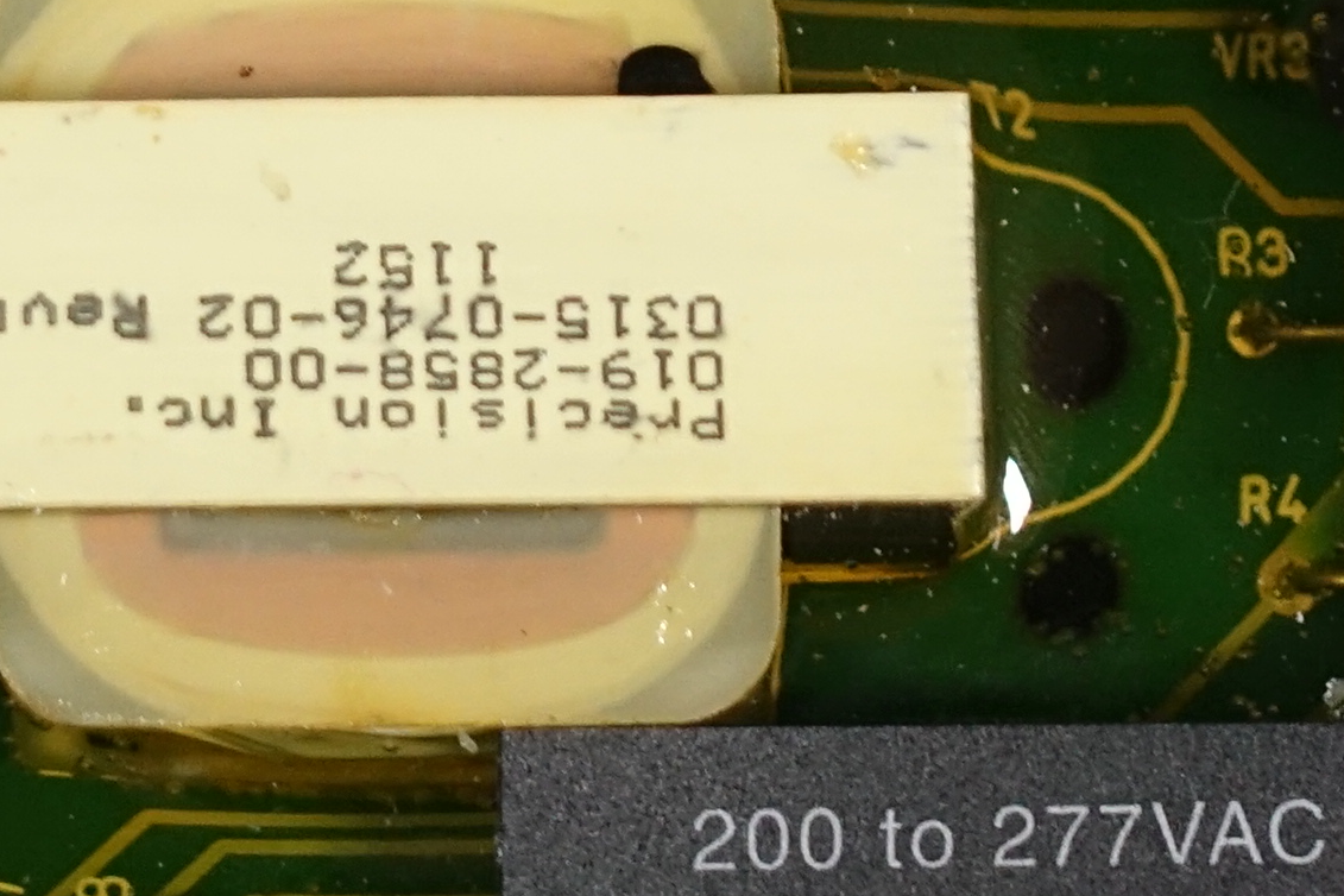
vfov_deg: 6.6
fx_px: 7765
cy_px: 5
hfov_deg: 9.9
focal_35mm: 208
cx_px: 449
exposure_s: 1/25
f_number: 2.8
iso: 800
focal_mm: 15.94
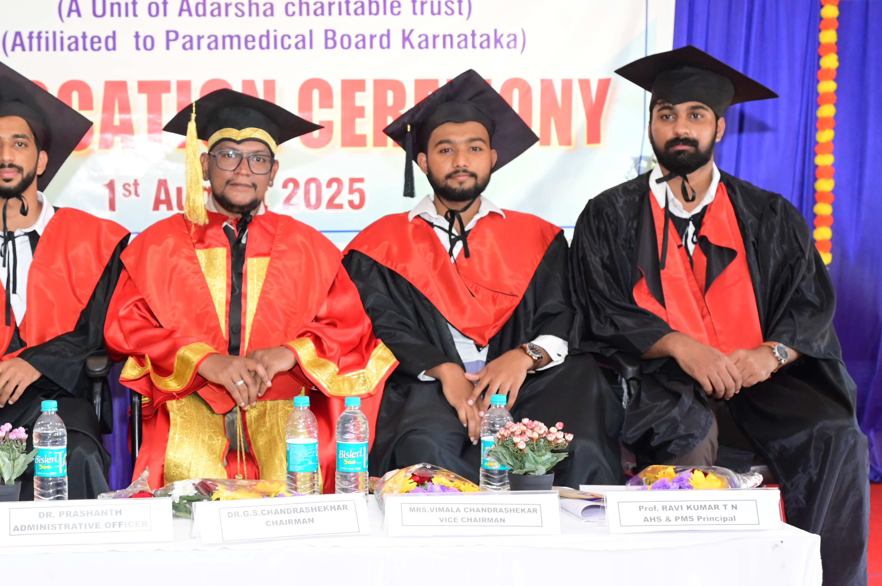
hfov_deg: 32.8
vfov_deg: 22.4
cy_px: 416
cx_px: 228
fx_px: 1469
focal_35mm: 60
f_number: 5.6
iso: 3200
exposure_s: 1/100
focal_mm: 36
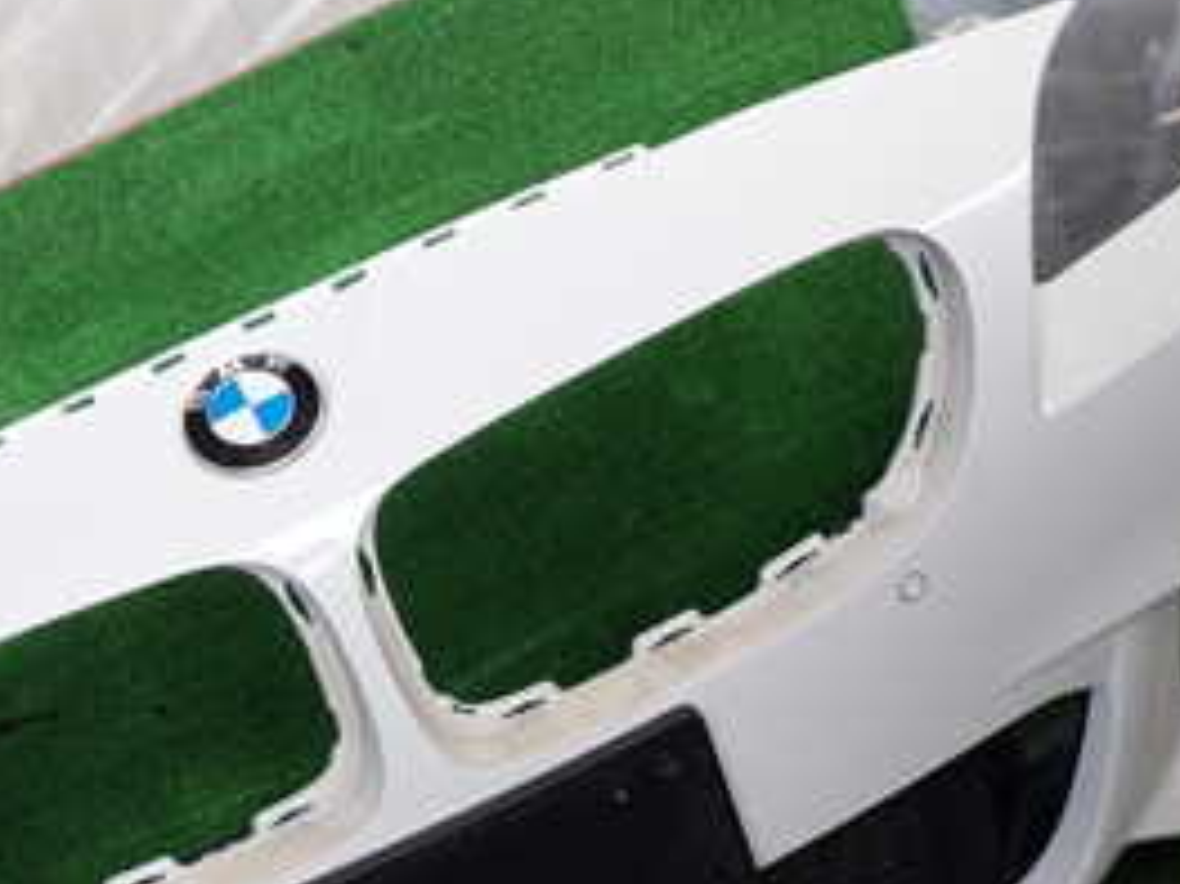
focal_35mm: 73
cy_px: 687
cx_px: 292
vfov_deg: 20.0
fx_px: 2487
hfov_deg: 26.3
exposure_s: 1/160
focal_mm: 5.79
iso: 100
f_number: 2.4
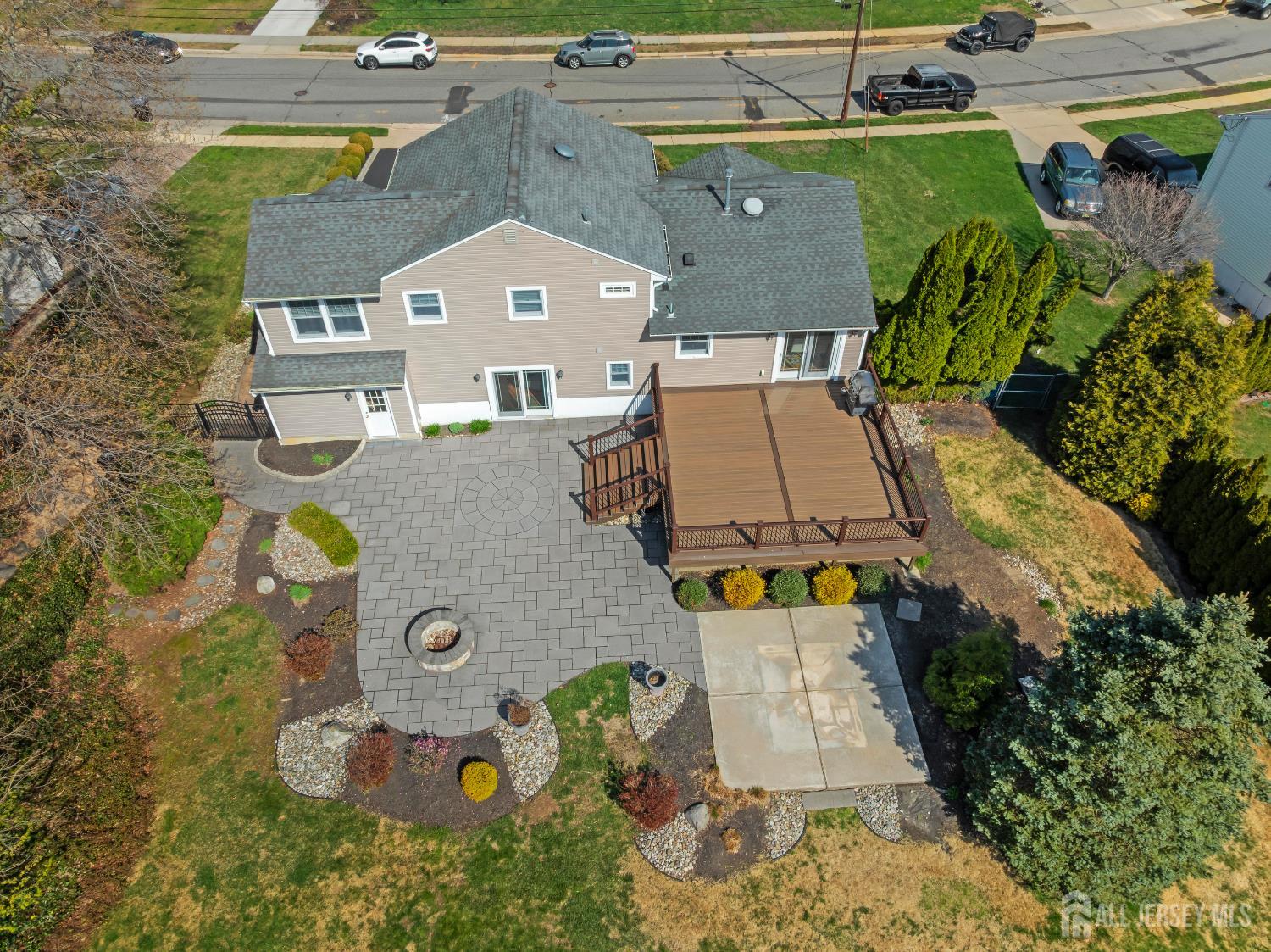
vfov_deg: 56.8
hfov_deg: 71.6
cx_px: 636
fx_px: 881
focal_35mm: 24
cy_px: 476
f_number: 11
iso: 100
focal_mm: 12.29
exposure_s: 1/30
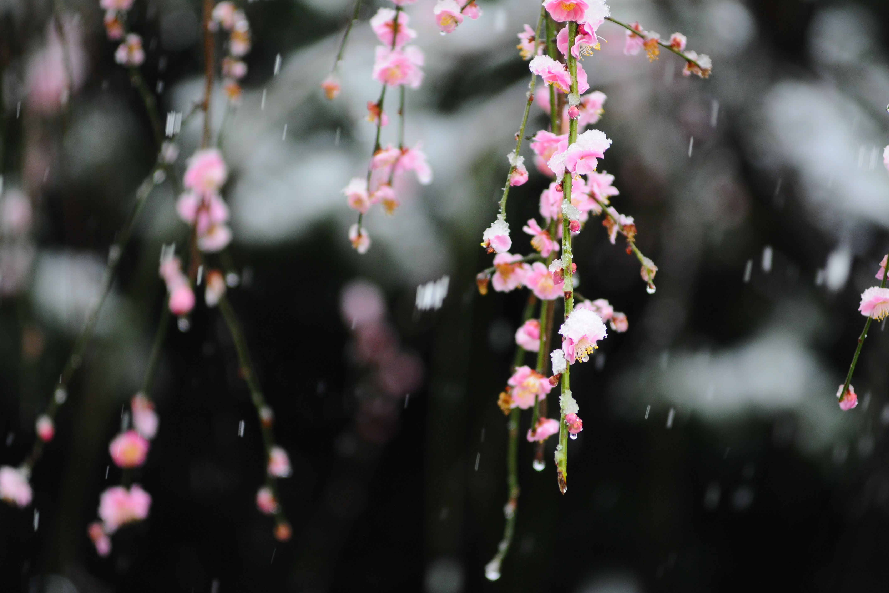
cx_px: 443
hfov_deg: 6.8
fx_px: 7432
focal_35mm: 301
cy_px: 296
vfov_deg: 4.6
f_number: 3.5
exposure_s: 1/160
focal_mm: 200
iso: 400
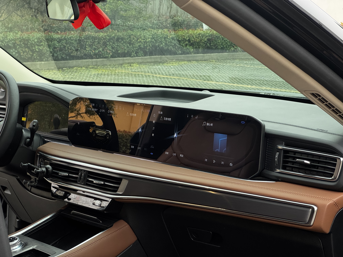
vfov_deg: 19.1
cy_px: 128
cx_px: 172
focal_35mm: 77
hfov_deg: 25.3
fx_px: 763
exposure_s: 1/99
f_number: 2.8
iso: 160
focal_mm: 9
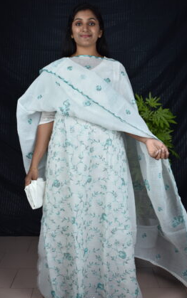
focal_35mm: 46
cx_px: 94
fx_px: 375
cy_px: 141
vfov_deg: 43.5
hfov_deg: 28.0
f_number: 4.5
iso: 200
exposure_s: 1/100
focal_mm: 28
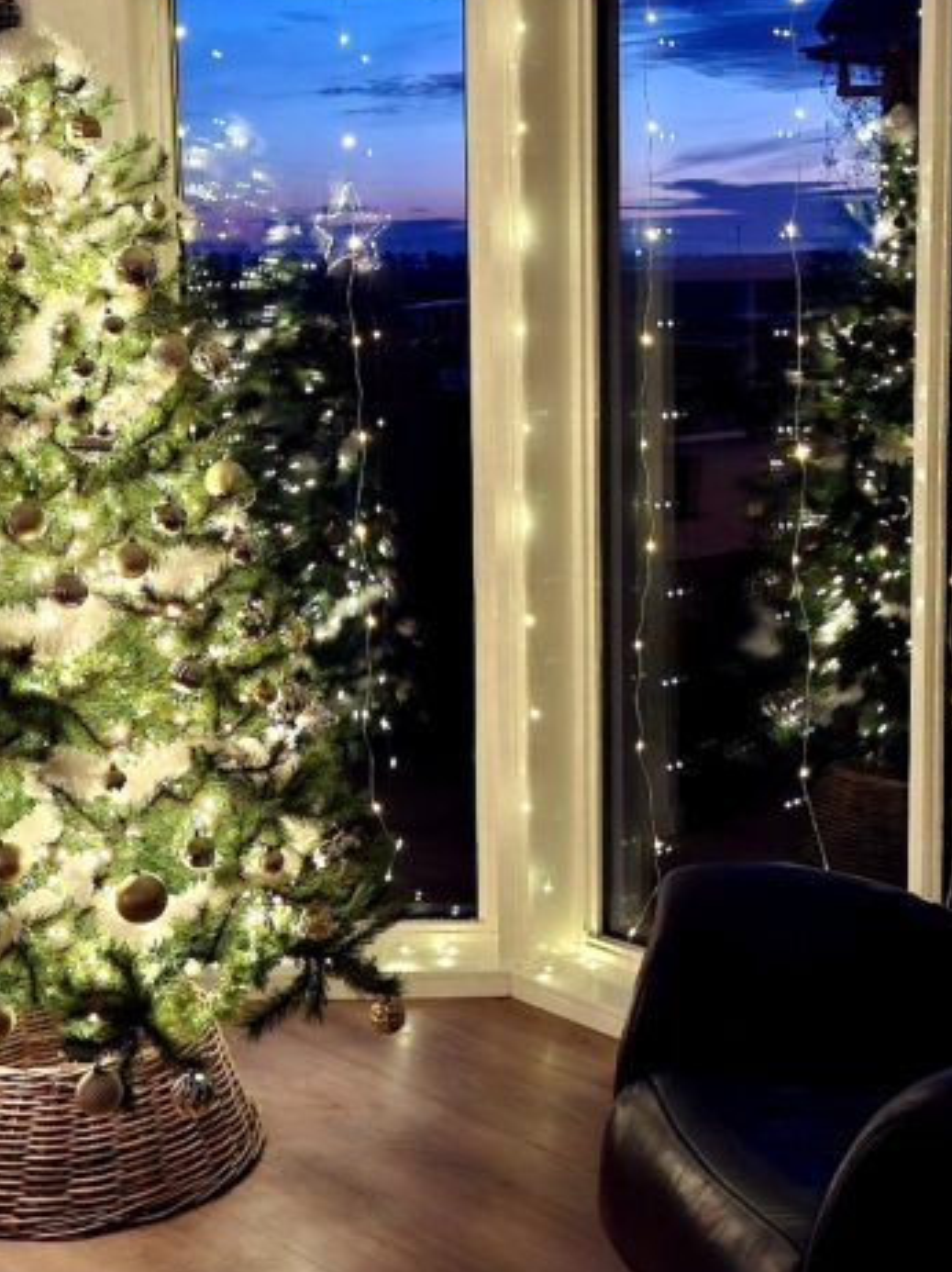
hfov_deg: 28.4
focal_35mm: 51
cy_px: 490
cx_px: 592
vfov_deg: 37.3
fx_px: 1872
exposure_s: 1/20
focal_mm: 5.54
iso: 1000
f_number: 1.8
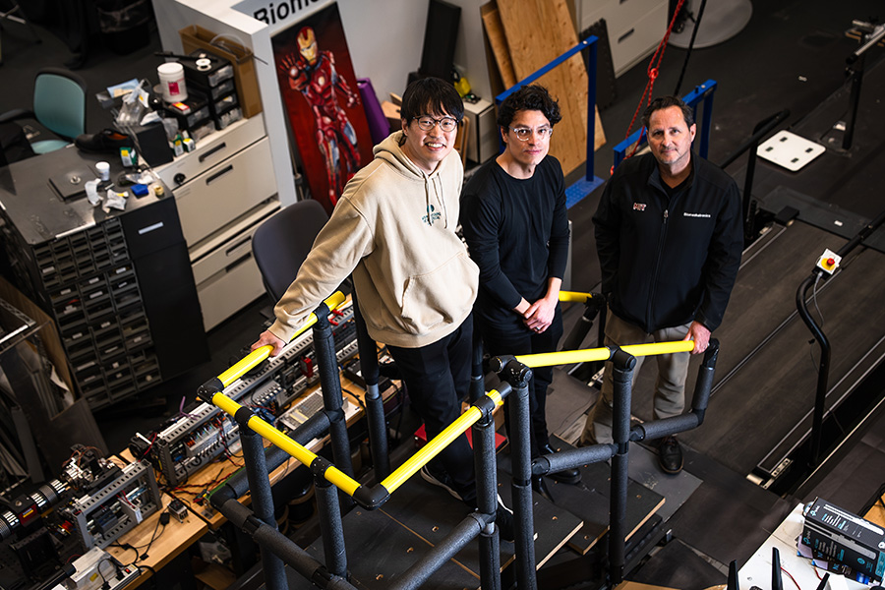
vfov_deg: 25.1
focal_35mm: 54
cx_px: 442
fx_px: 1327
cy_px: 295
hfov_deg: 36.9
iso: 2000
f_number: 3.5
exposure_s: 1/250
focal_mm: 54
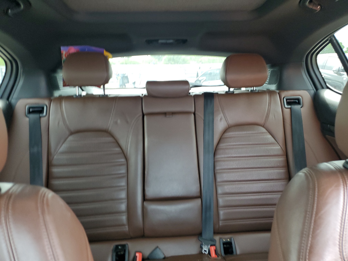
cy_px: 130
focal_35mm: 26
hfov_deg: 67.3
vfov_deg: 53.1
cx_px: 174
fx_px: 261
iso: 114
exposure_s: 1/60.2
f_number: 1.5
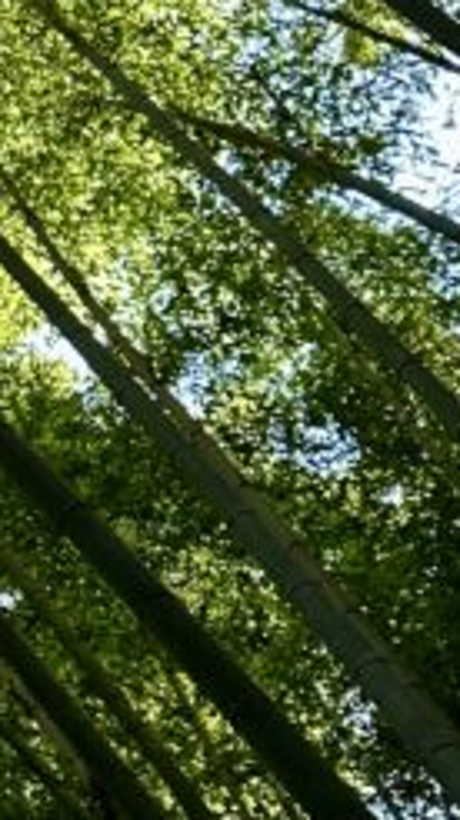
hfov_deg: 9.8
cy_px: 403
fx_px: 2368
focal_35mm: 109
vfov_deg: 19.6
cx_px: -640
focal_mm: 6.86
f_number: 1.78
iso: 64
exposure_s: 1/121
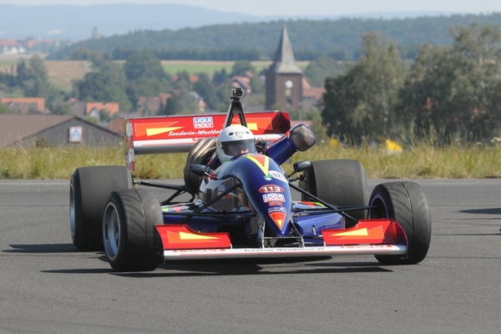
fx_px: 4175
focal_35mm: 300
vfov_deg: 4.6
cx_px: 250
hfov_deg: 6.9
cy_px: 167
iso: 640
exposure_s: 1/500
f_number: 10
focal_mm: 200
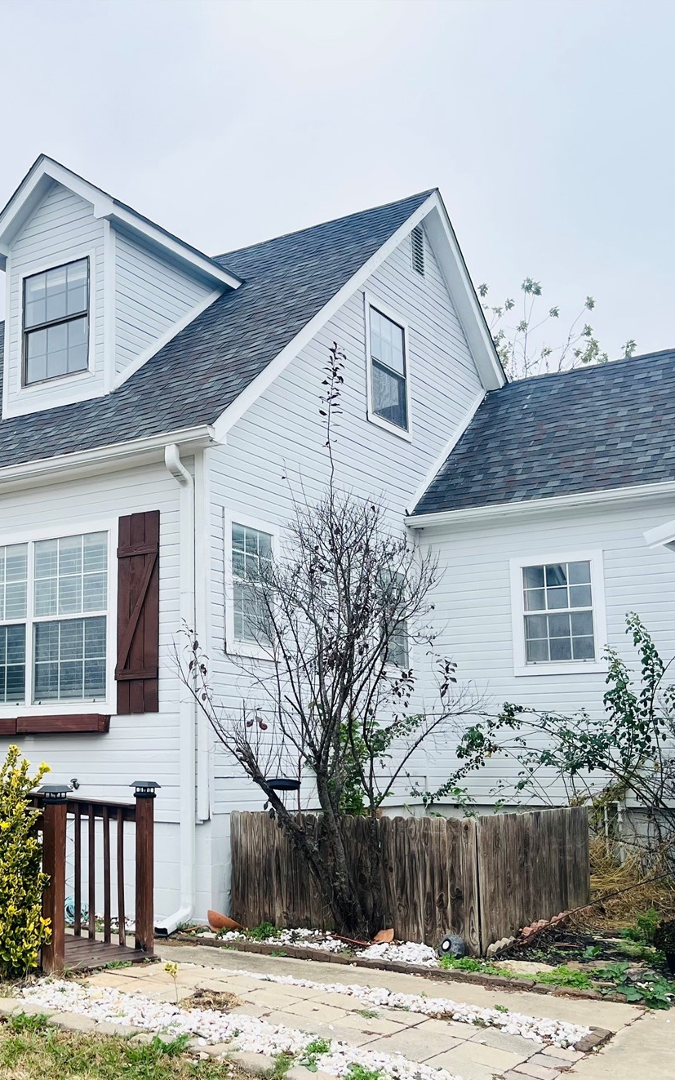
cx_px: 133
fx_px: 1177
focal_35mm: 40
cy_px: 586
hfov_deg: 31.2
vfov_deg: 49.2
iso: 50
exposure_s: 1/1647
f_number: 1.6
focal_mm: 5.1
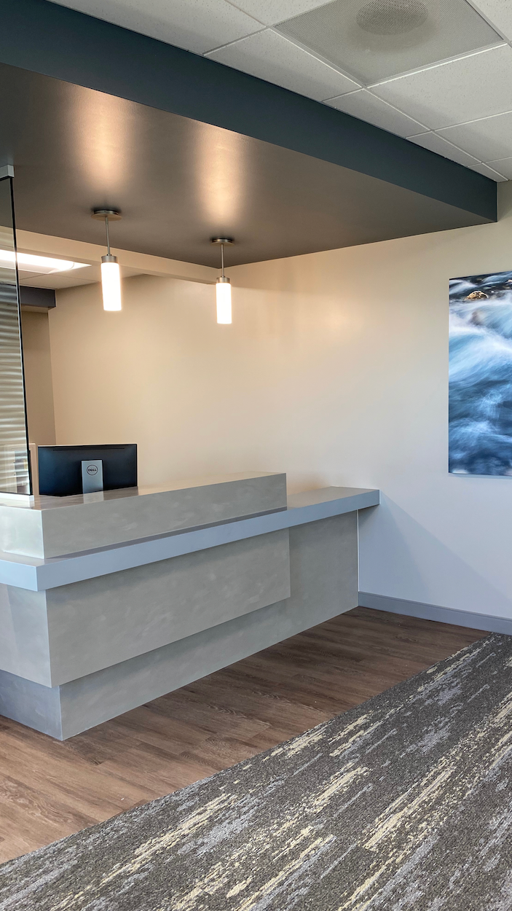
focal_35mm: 29
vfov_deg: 66.1
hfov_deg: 39.8
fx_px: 700
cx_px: 327
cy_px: 465
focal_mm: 4.25
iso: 80
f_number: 1.8
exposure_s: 1/60
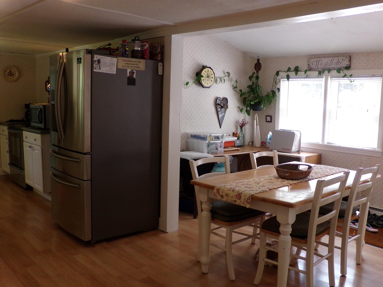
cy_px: 144
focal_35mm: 33
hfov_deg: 55.4
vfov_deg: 42.9
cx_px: 192
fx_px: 365
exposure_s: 1/70
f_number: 3.4
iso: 200
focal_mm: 5.9
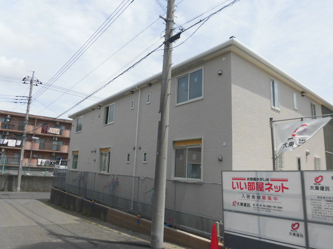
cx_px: 166
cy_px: 124
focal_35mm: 24
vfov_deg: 56.8
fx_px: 231
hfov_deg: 71.6
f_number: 7.8
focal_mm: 4.3
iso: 100
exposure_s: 1/250
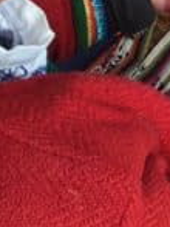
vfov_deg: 8.6
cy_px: -330
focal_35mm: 210
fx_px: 1377
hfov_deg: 6.6
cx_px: 467
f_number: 2.2
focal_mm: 4.15
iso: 32
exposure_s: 1/60
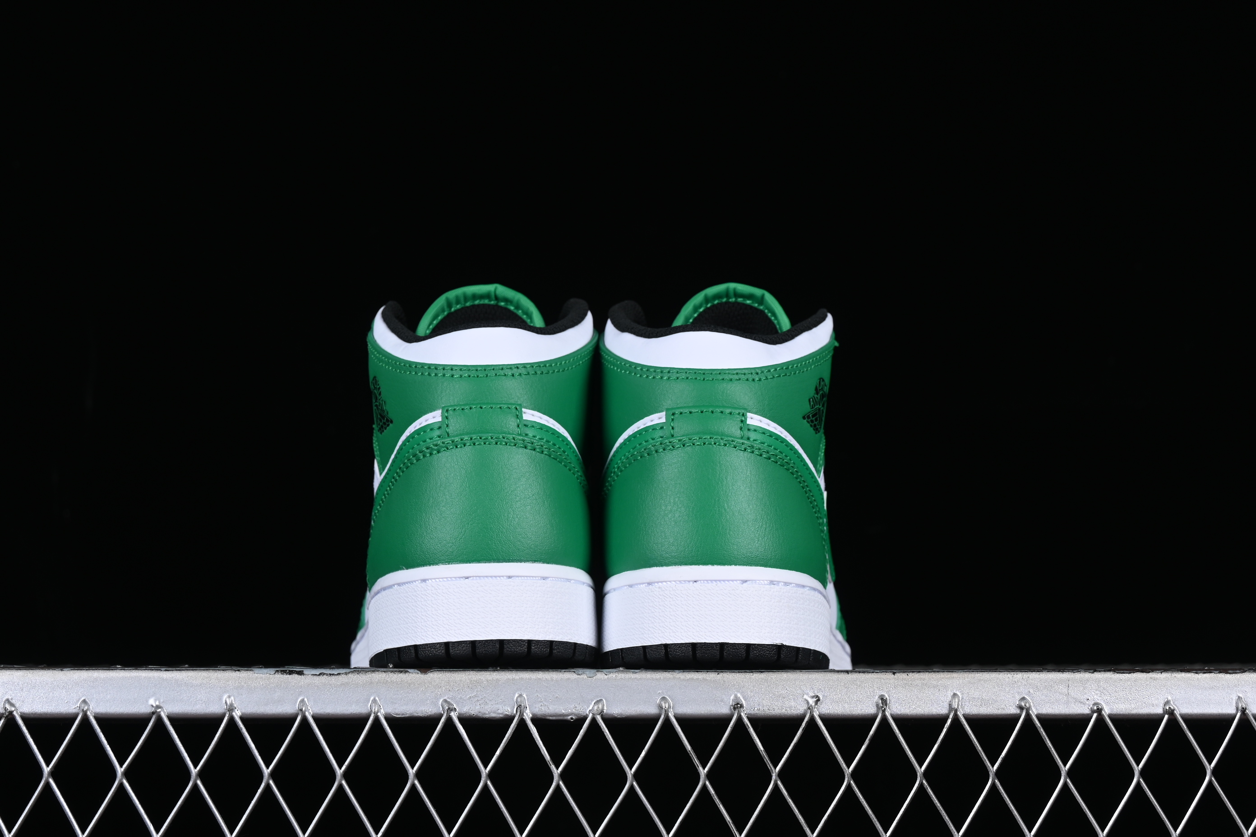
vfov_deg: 18.2
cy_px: 418
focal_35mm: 75
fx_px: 2616
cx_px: 628
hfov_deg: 27.0
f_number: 9
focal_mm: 50
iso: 160
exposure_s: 1/80
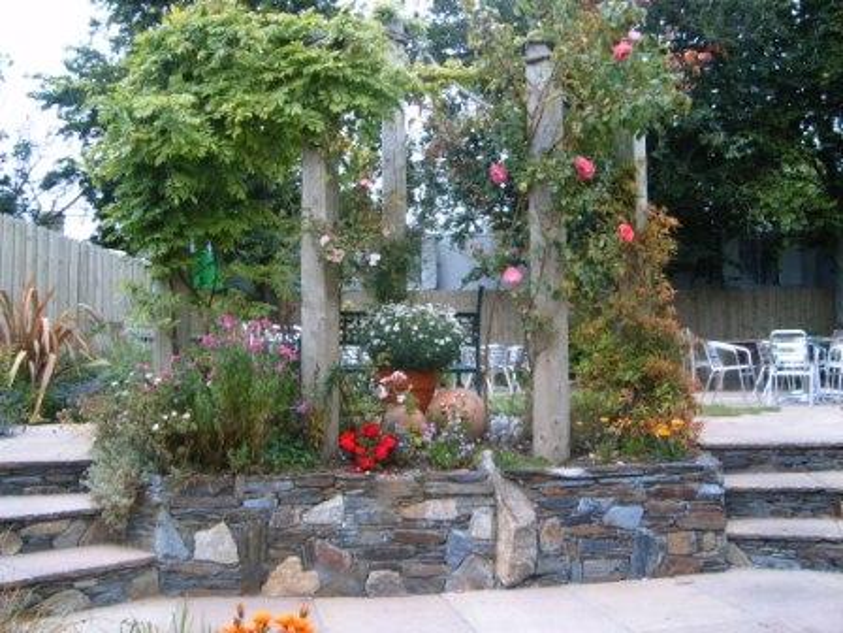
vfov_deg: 37.7
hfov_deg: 49.0
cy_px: 316
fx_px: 925
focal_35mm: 38
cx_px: 422
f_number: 5.8
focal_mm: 5.8
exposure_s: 1/45
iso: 63
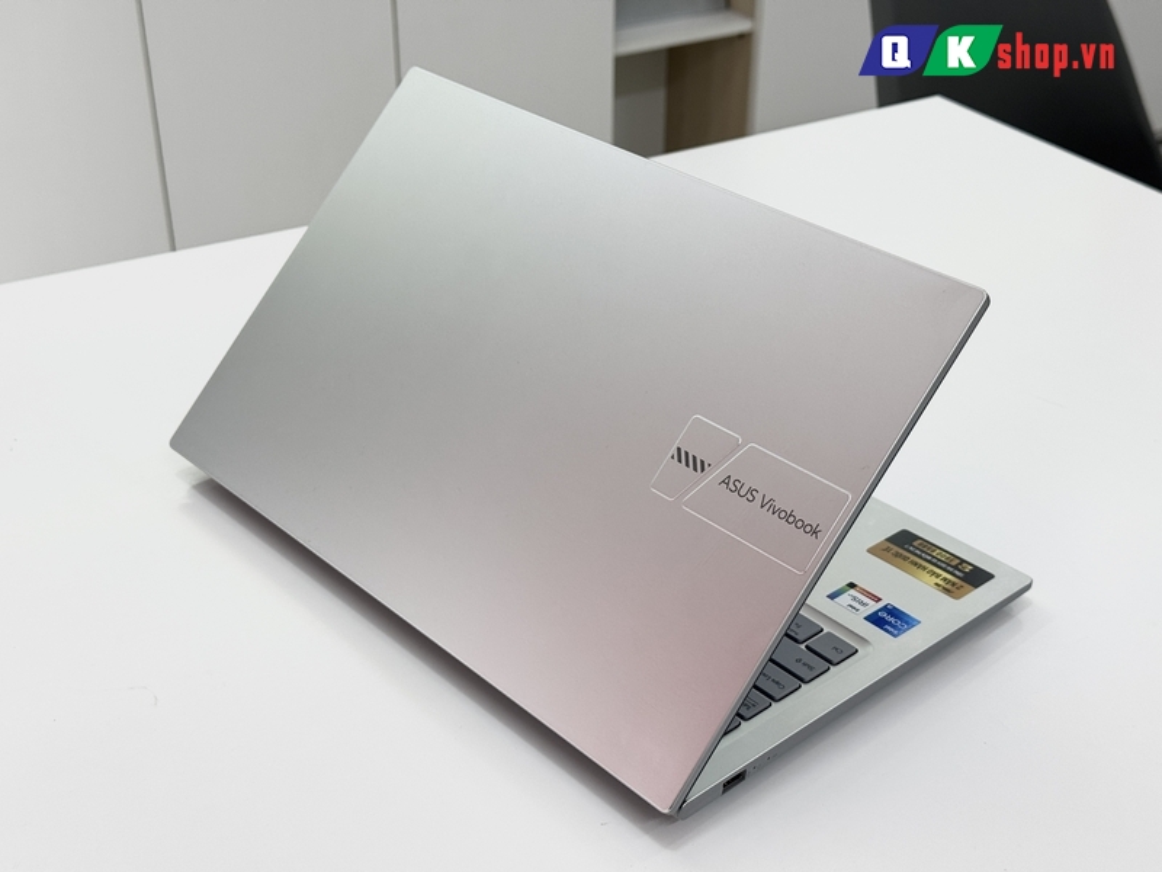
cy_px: 436
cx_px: 581
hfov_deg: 39.7
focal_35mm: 48
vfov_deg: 30.3
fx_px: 1611
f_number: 1.78
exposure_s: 1/155
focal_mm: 6.76
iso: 50
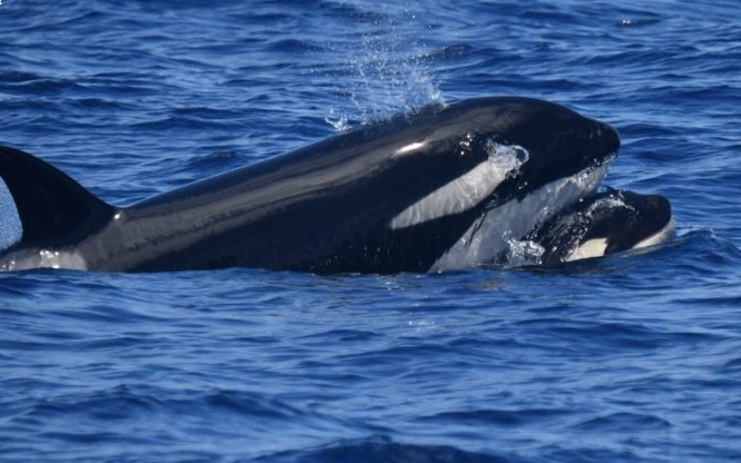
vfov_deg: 2.2
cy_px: 178
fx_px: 11877
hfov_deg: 3.6
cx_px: 300
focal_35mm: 588
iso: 1100
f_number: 6.3
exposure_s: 1/8000
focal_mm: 480
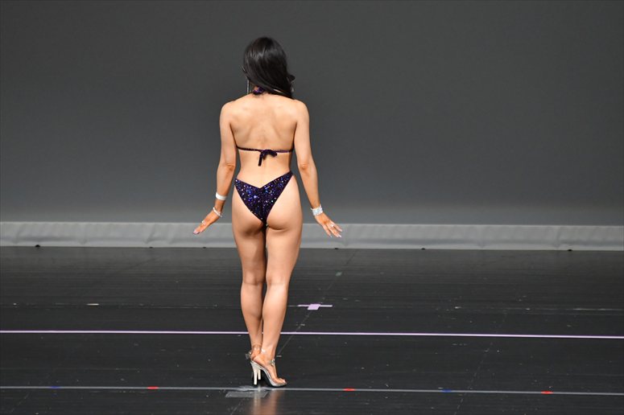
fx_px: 6497
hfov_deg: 5.5
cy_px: 208
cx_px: 312
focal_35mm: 375
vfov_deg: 3.7
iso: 4000
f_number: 5.6
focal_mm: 250
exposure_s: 1/400
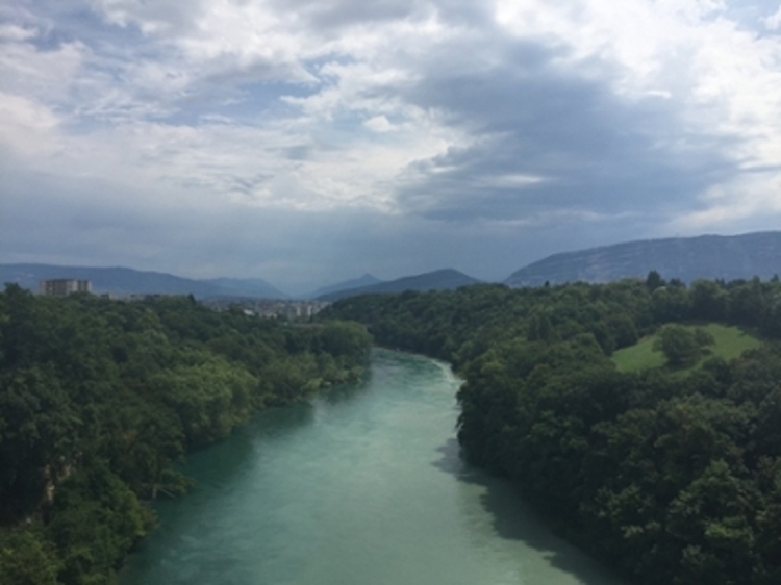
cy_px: 292
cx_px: 390
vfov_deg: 48.2
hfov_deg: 61.7
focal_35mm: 29
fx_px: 654
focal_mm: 4.15
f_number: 2.2
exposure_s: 1/3597
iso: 32
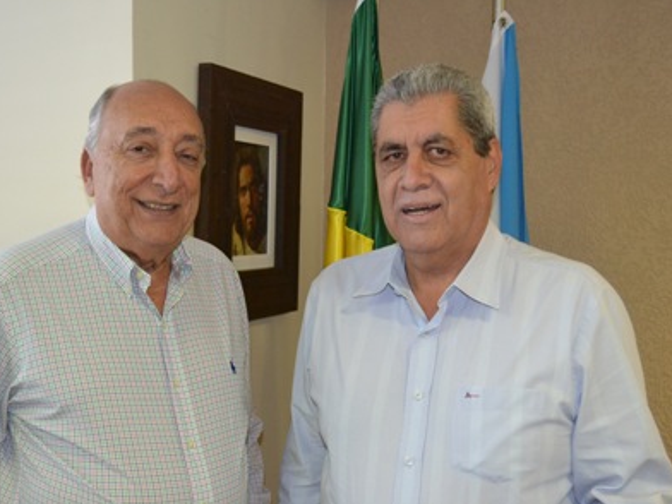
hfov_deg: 36.1
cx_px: 295
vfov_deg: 27.5
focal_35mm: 53
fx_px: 1029
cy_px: 252
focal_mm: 32
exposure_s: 1/60
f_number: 4.8
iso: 1800
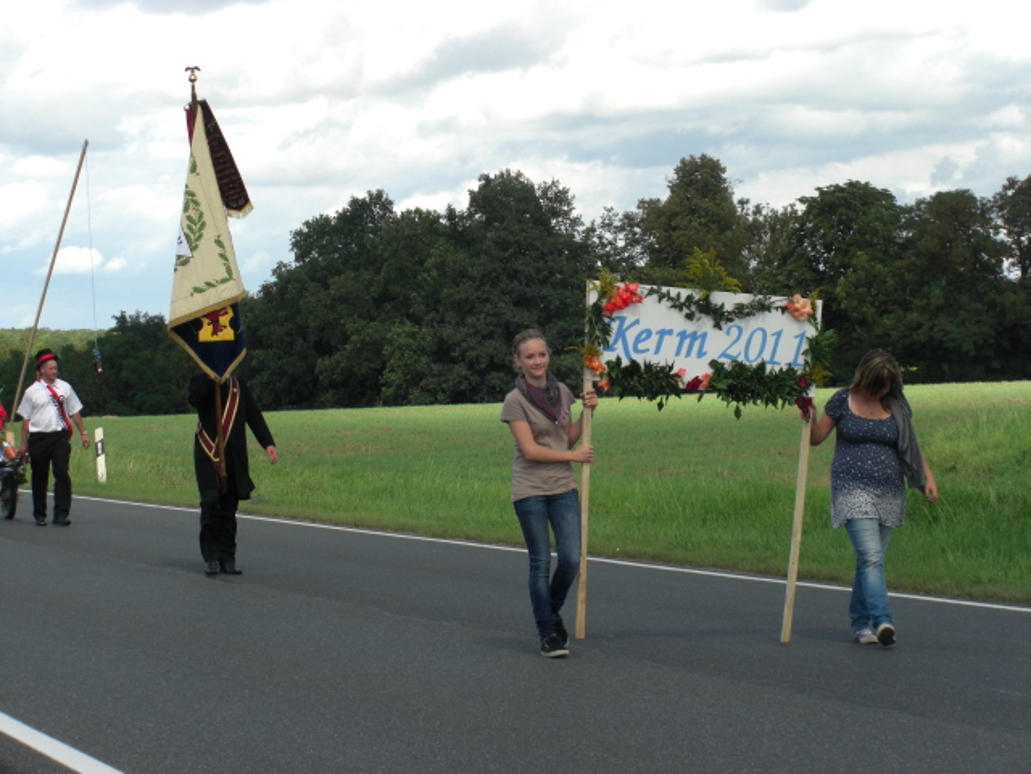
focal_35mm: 114
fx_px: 3395
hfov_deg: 17.3
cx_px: 516
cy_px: 387
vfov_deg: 13.0
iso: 80
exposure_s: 1/320
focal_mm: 23.7
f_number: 5.1
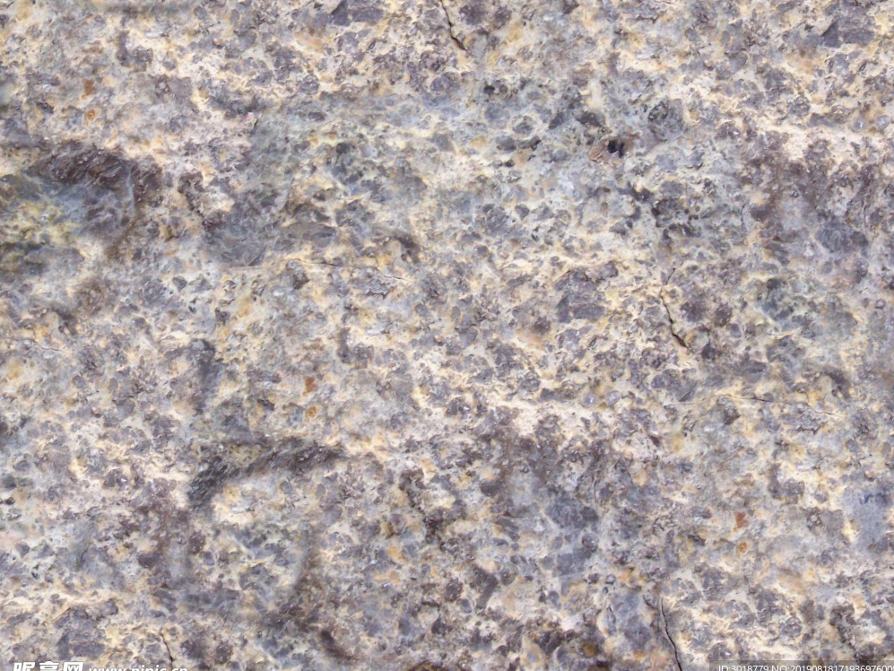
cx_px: 457
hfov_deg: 49.0
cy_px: 343
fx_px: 982
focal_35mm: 38
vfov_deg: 37.7
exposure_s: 1/45
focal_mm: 5.6
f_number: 2.8
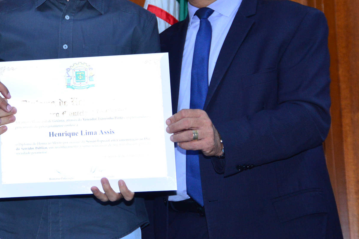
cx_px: 61
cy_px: 36
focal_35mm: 112
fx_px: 1117
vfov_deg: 12.2
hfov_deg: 18.1
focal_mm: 62
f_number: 5
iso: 2000
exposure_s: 1/100
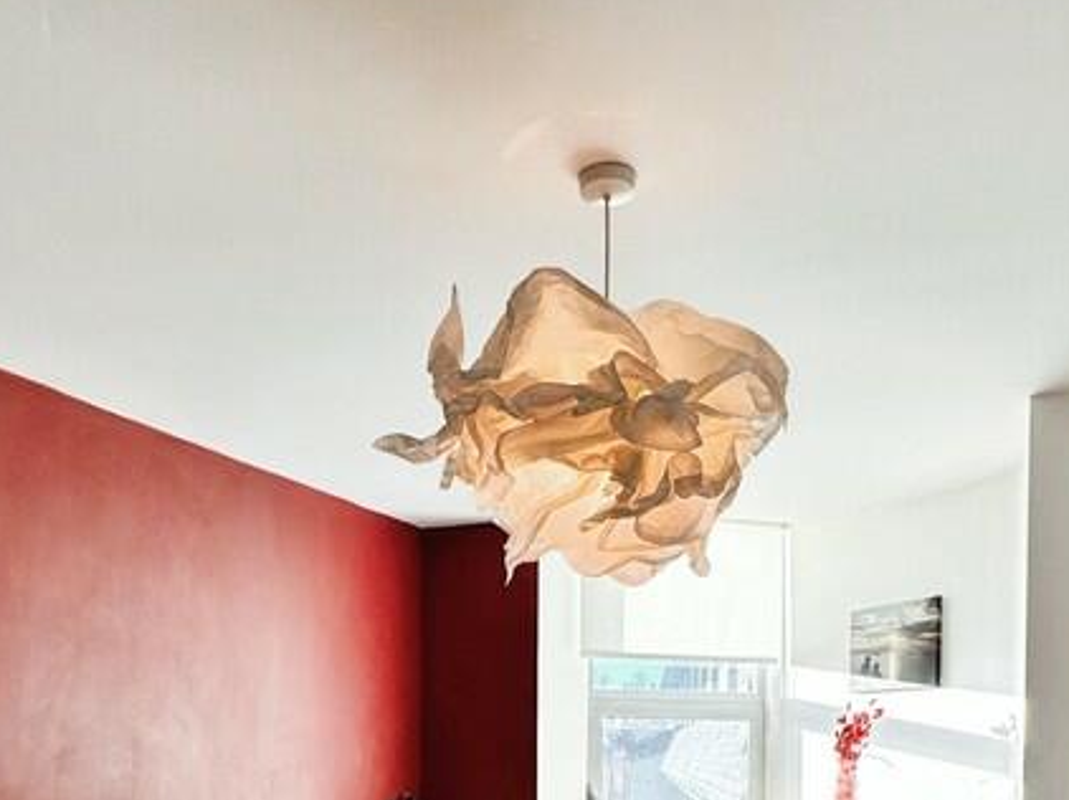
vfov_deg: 34.2
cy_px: 942
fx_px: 1049
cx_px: 537
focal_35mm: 34
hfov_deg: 54.0
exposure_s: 1/100
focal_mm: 2.22
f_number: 2.2
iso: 50
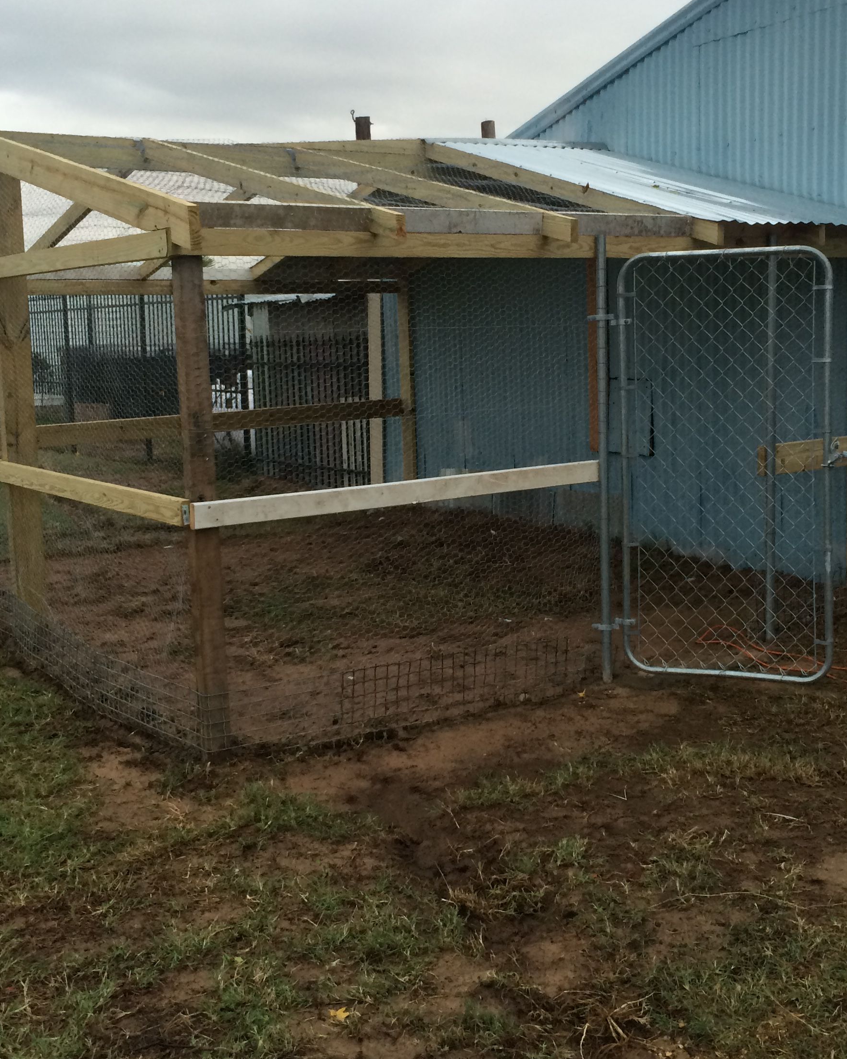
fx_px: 1316
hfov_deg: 35.6
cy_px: 482
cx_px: 496
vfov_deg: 43.8
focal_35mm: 42
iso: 80
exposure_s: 1/30
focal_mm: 4.15
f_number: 2.2
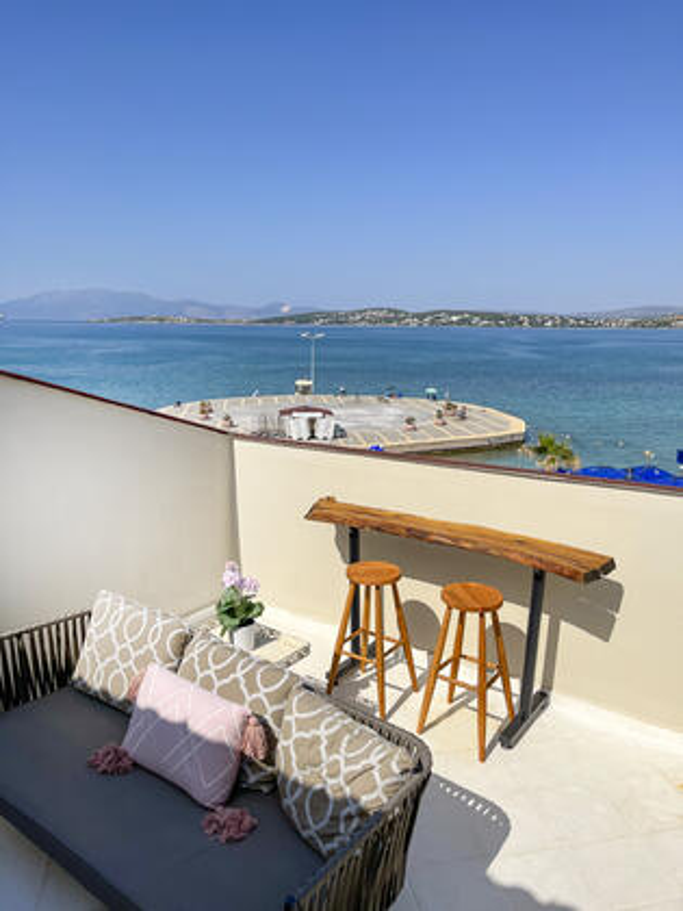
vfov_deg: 67.3
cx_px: 342
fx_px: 684
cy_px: 456
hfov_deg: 53.1
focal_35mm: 26
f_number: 1.6
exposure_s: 1/7400
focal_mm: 5.1
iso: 50
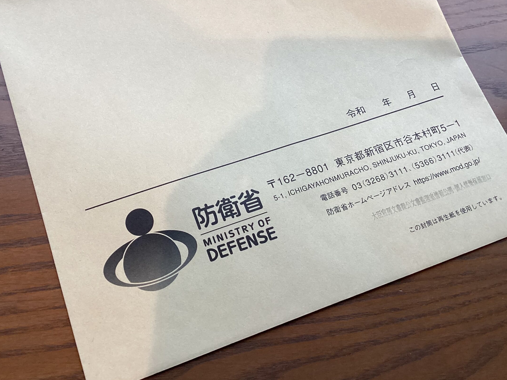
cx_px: 225
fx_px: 542
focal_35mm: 37
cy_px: 163
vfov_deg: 38.6
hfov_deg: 50.0
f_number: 2.4
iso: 64
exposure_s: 1/120
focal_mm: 3.3
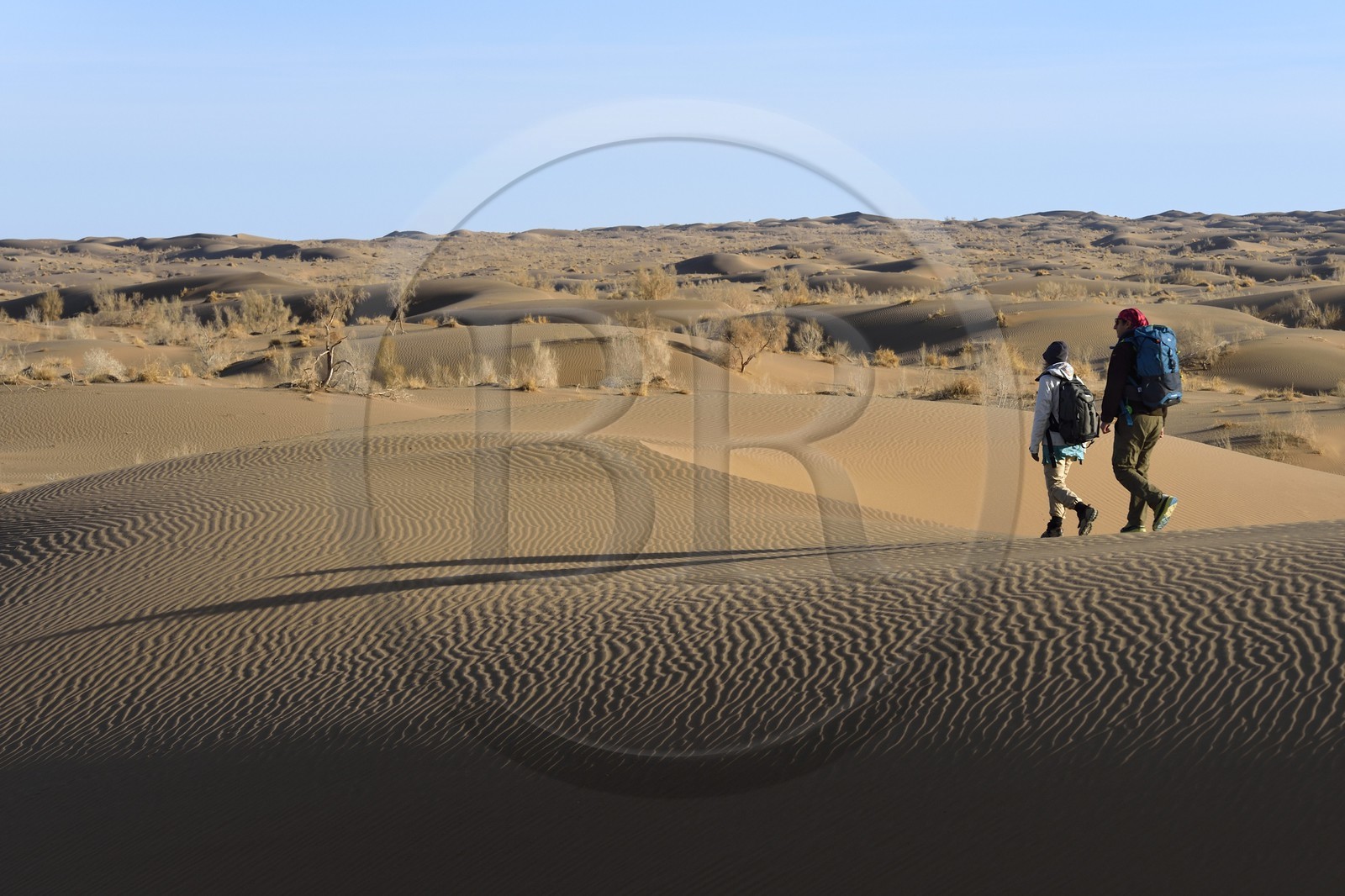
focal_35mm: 135
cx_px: 672
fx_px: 5042
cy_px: 448
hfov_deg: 15.2
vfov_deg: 10.2
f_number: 9
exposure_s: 1/320
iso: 200
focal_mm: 135
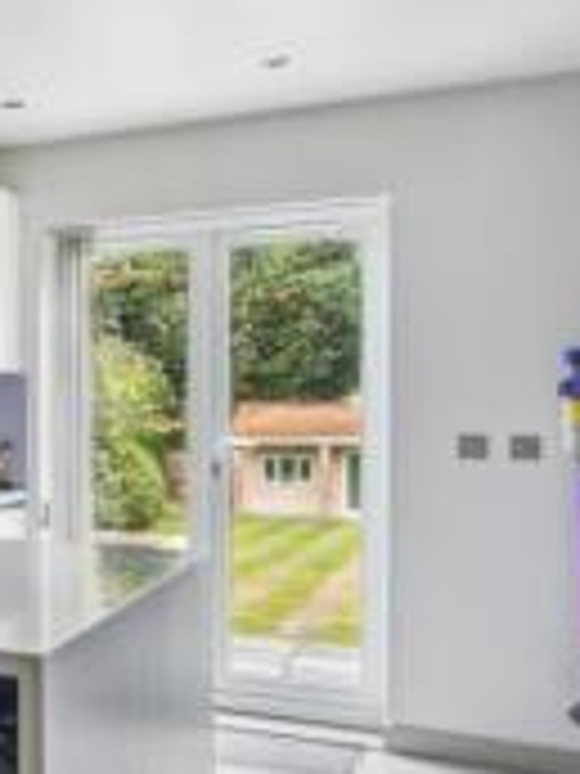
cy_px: 425
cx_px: -315
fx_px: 1072
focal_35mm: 48
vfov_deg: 39.6
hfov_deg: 23.5
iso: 640
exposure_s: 1/5
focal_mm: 18
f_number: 6.3
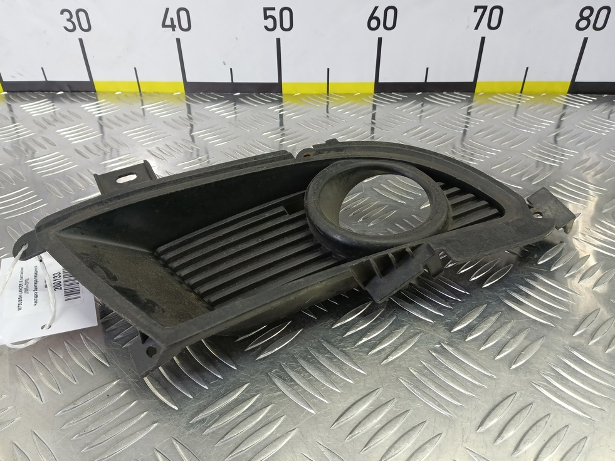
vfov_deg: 56.8
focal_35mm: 24
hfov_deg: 71.6
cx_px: 300
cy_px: 237
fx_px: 426
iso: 157
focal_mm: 4.11
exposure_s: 1/50
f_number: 1.6
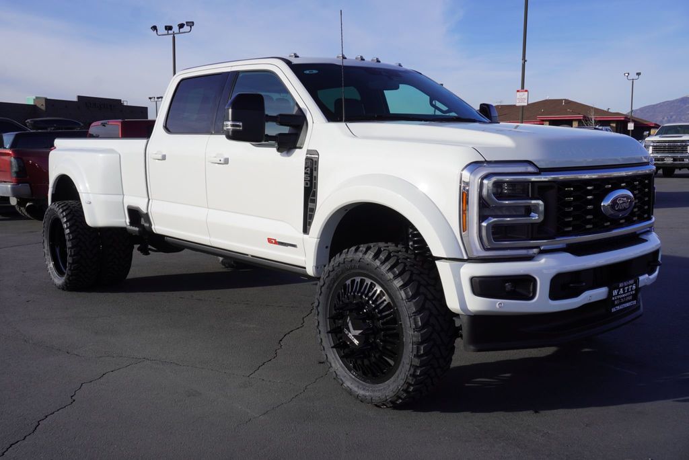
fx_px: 661
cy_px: 230
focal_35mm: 34
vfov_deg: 38.4
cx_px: 344
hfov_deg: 55.1
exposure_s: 1/200
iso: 100
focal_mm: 23
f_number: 10
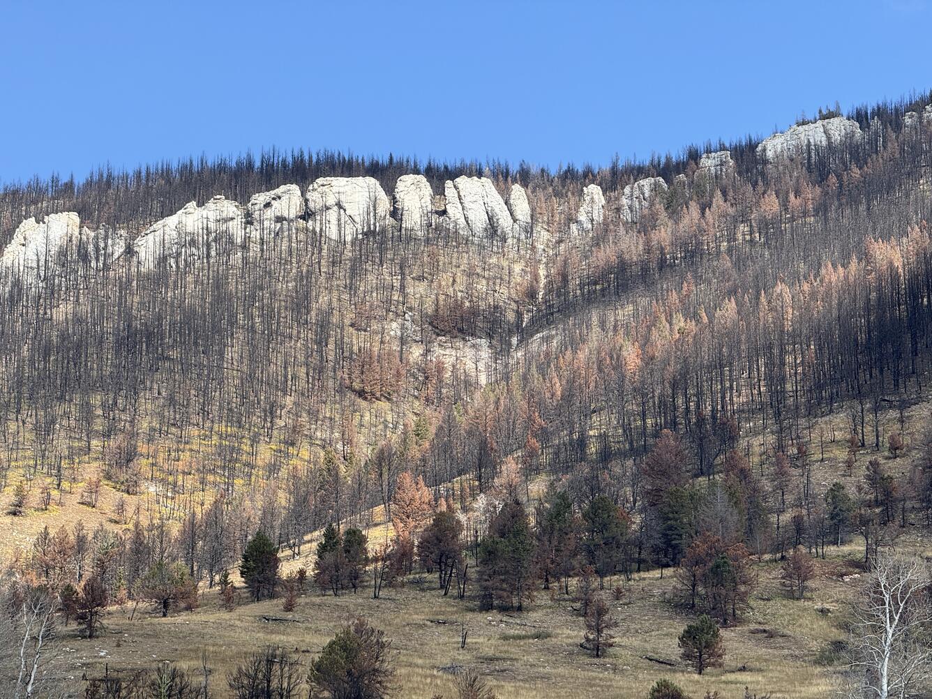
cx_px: 466
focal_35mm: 120
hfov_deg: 16.4
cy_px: 350
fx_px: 3231
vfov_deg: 12.3
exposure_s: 1/627
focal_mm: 15.66
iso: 50
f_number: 2.8
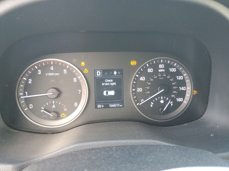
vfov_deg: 53.1
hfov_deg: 67.3
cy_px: 86
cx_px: 114
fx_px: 172
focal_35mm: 26
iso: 152
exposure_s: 1/60.2
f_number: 1.5
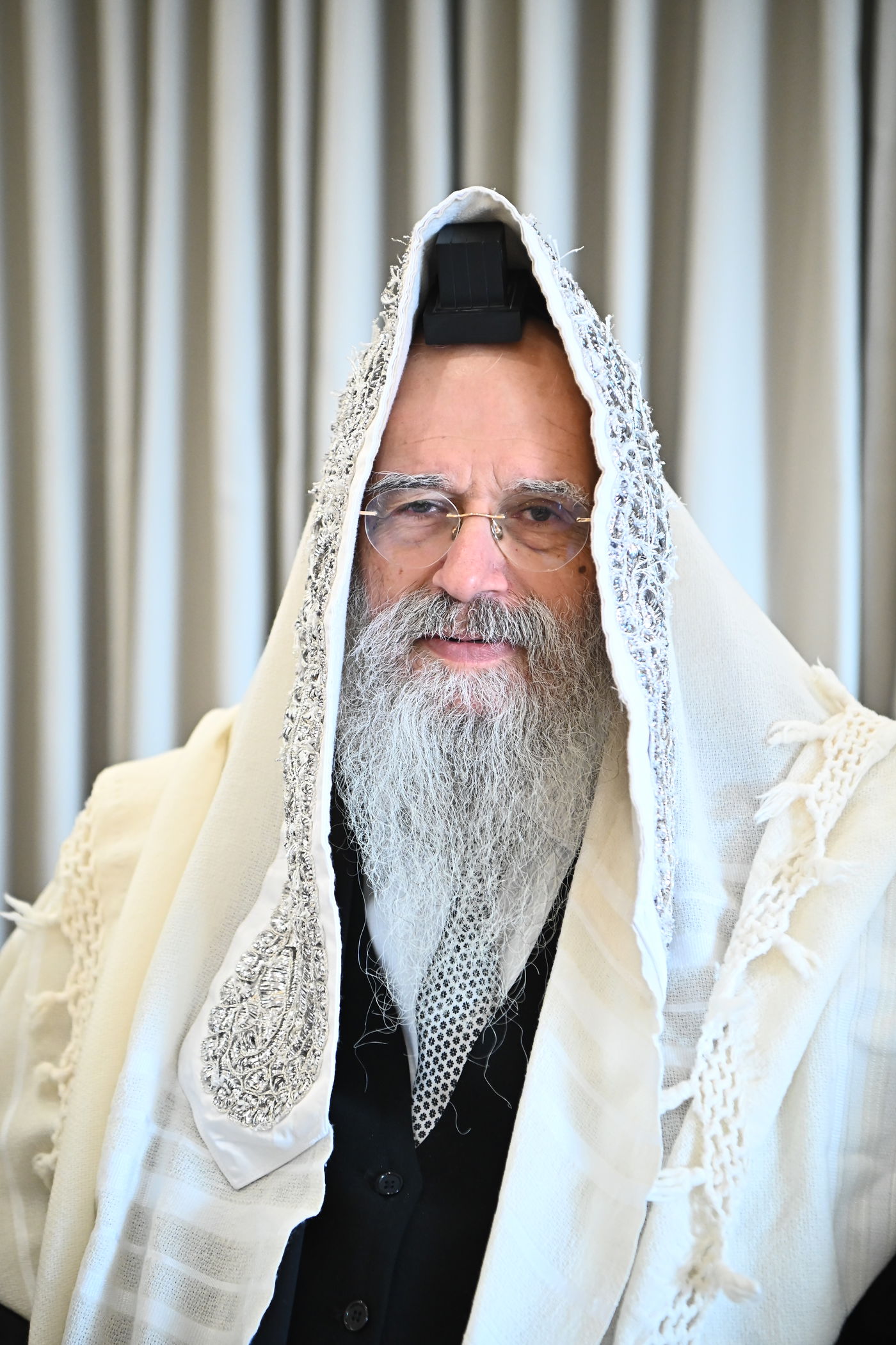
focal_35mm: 70
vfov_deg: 28.8
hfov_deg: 19.5
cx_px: 448
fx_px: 2614
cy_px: 672
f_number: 3.5
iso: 3200
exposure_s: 1/160
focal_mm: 70
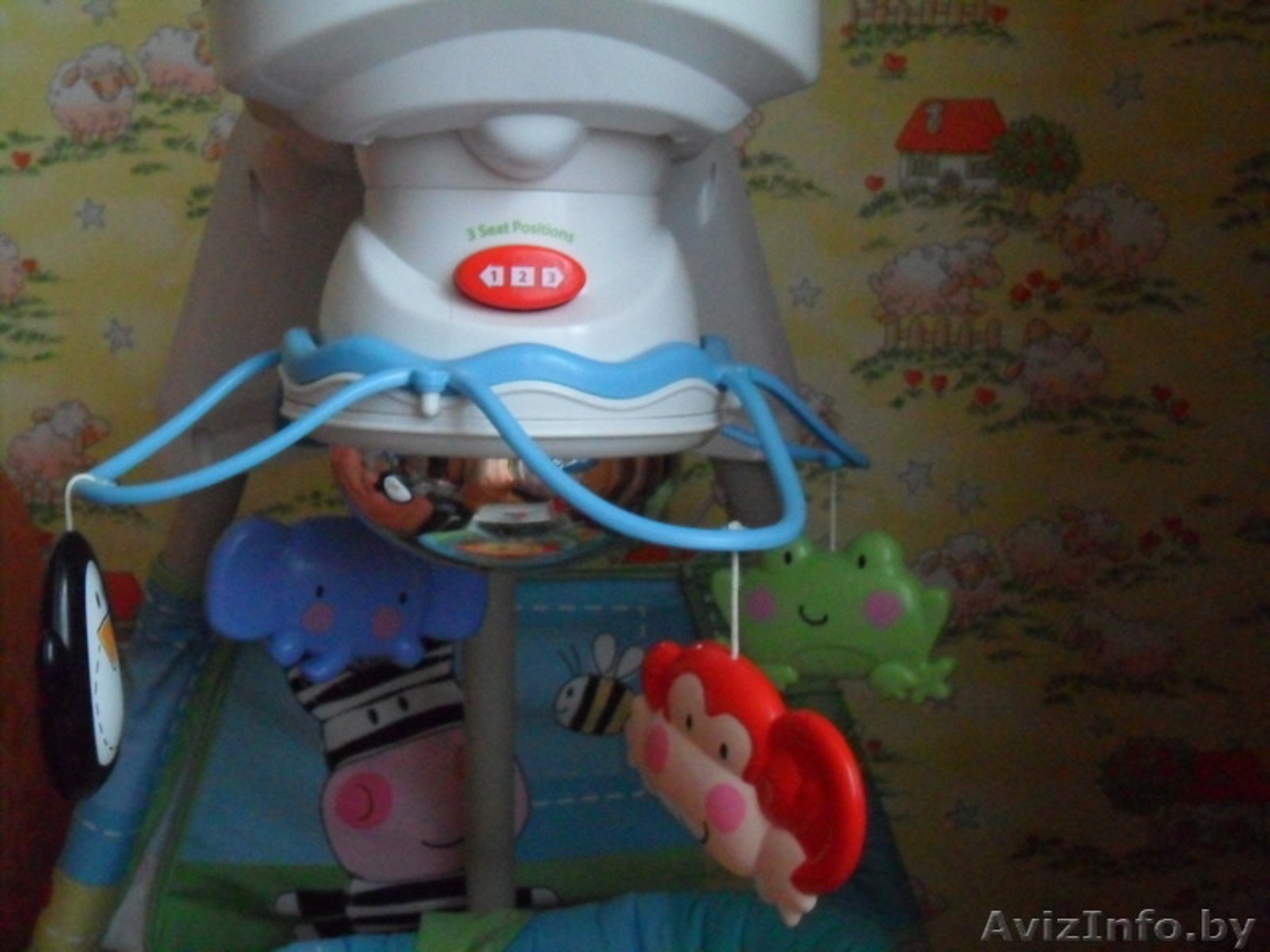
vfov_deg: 28.0
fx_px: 1908
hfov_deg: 36.8
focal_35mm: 52
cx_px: 635
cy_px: 476
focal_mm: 9.3
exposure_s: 1/15
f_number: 5
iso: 800
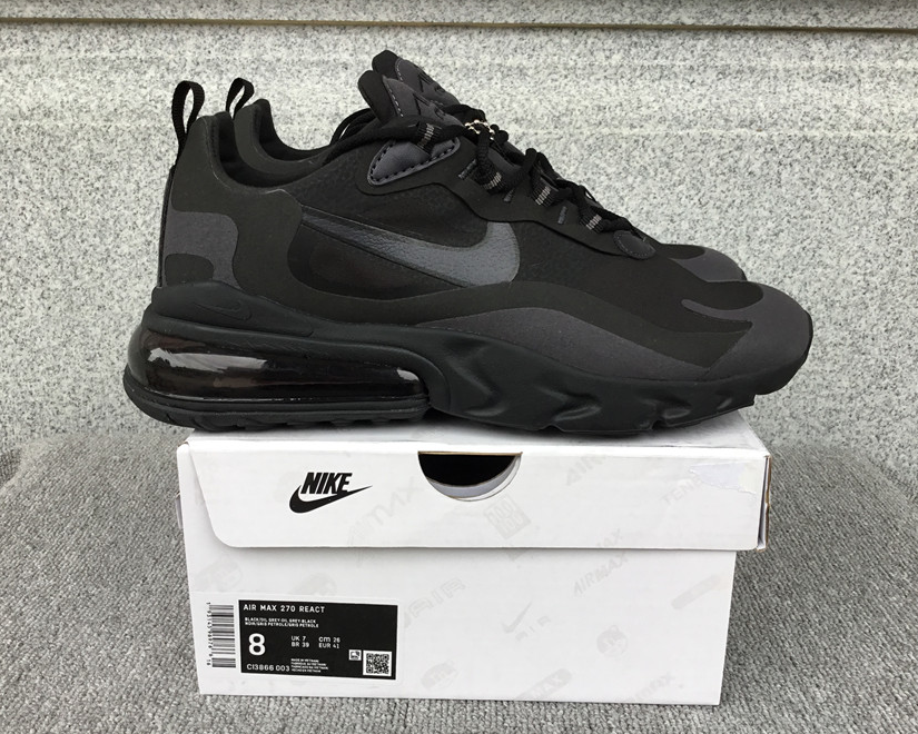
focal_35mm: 33
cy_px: 369
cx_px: 464
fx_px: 897
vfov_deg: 44.5
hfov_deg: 54.2
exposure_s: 1/100
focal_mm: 3.3
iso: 40
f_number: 2.4
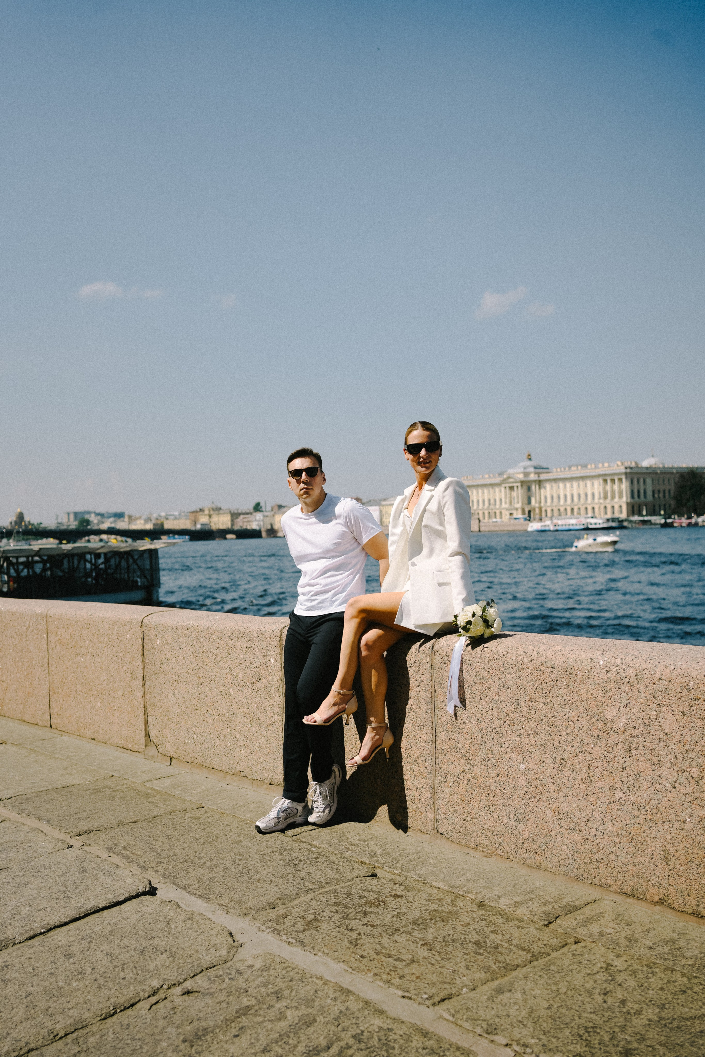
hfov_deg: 37.9
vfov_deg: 54.4
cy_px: 528
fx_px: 1028
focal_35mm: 35
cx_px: 352
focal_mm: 35
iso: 80
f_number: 3.2
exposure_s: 1/4000
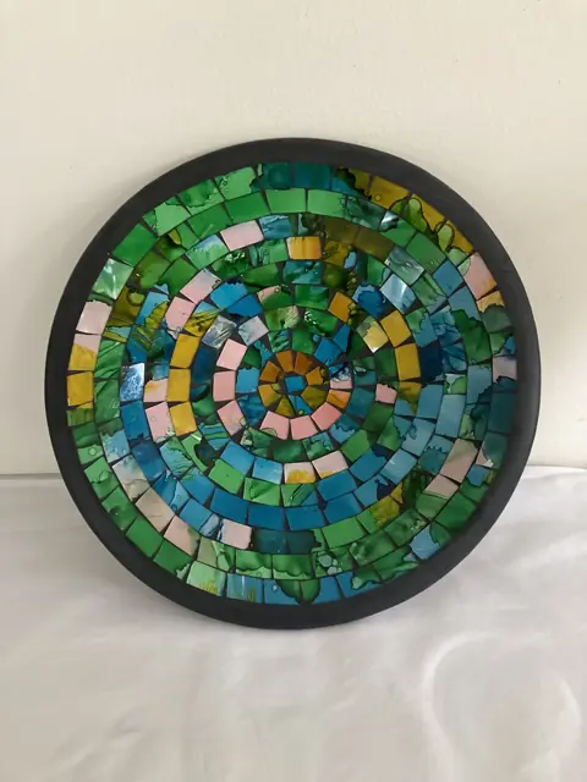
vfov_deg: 63.4
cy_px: 391
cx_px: 294
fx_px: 633
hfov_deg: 49.7
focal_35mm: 28
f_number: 1.8
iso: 500
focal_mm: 3.99
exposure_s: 1/30
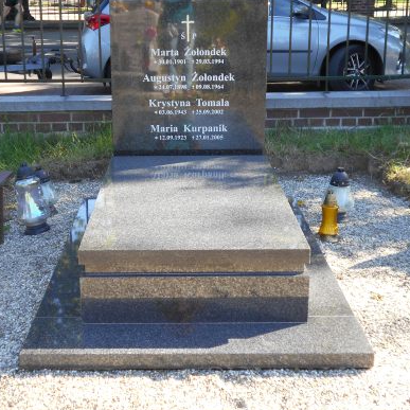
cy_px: 184
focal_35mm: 57
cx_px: 162
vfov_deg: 30.0
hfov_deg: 30.0
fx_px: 764
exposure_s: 1/80
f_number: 3.9
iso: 80
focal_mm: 6.7
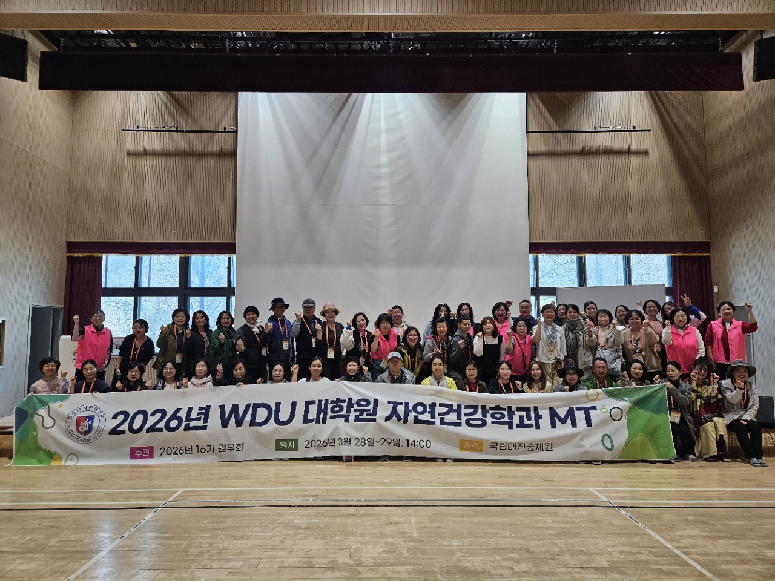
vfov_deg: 58.9
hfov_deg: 73.9
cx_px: 388
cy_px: 290
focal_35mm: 23
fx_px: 515
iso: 160
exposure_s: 1/120
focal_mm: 5.4
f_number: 1.8
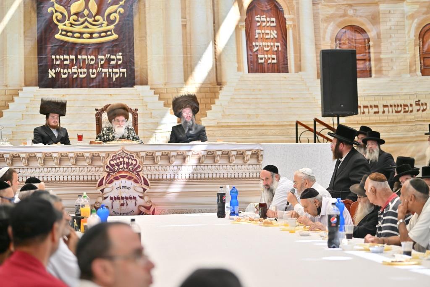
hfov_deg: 23.6
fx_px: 1027
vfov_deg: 15.9
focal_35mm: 86
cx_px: 215
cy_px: 144
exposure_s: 1/500
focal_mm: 86
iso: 400
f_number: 2.8
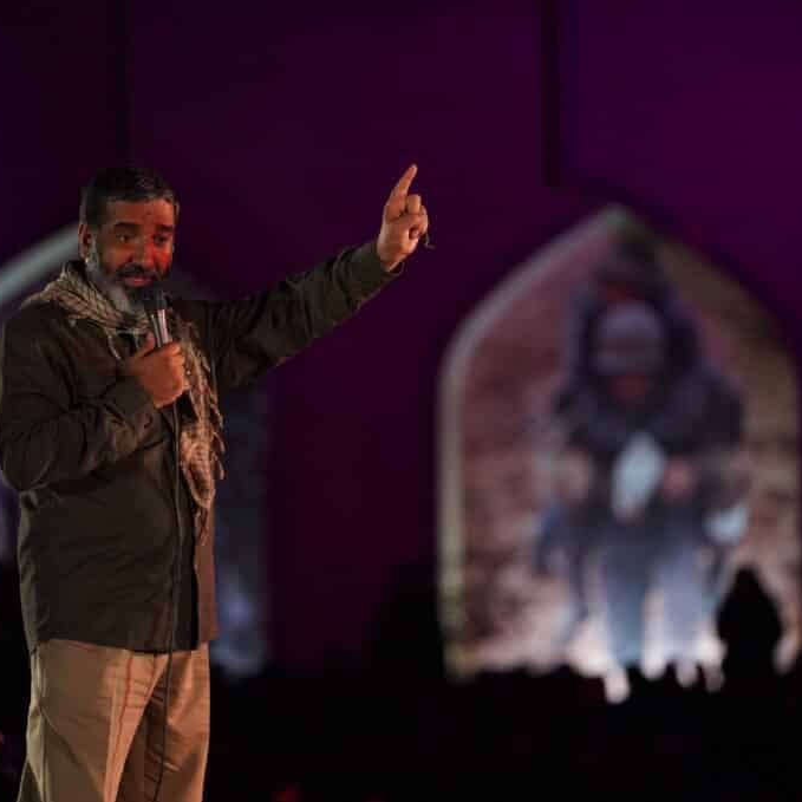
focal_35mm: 218
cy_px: 401
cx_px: 380
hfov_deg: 8.0
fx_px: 5714
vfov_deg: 8.0
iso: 2500
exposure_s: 1/250
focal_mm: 170
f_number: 2.8
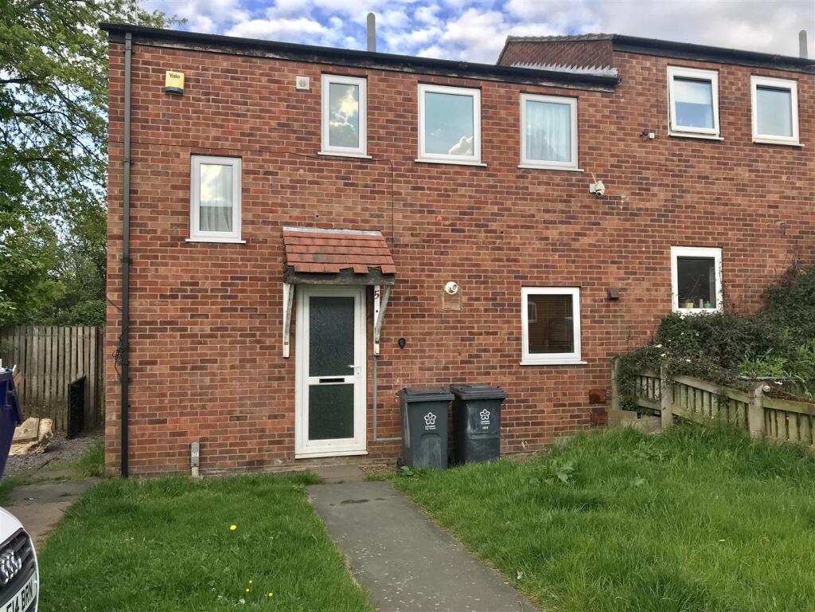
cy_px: 306
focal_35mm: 28
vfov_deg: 49.7
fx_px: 659
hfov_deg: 63.4
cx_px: 408
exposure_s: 1/443
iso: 20
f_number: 1.8
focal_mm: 3.99
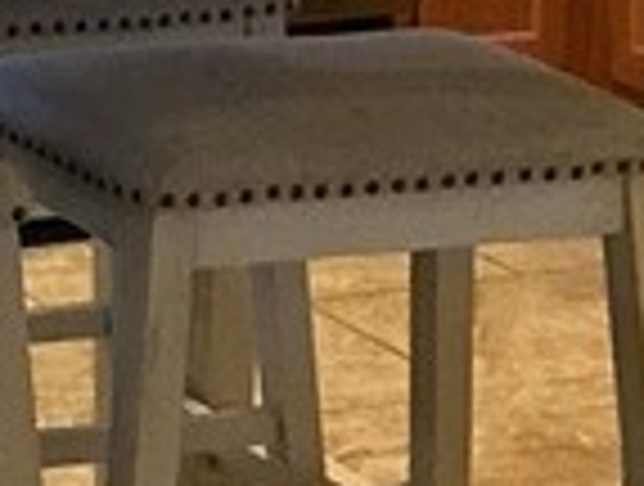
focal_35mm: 207
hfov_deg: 9.0
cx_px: -608
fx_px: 3861
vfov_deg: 6.9
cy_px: -572
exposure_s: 1/60
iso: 200
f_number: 1.8
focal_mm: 3
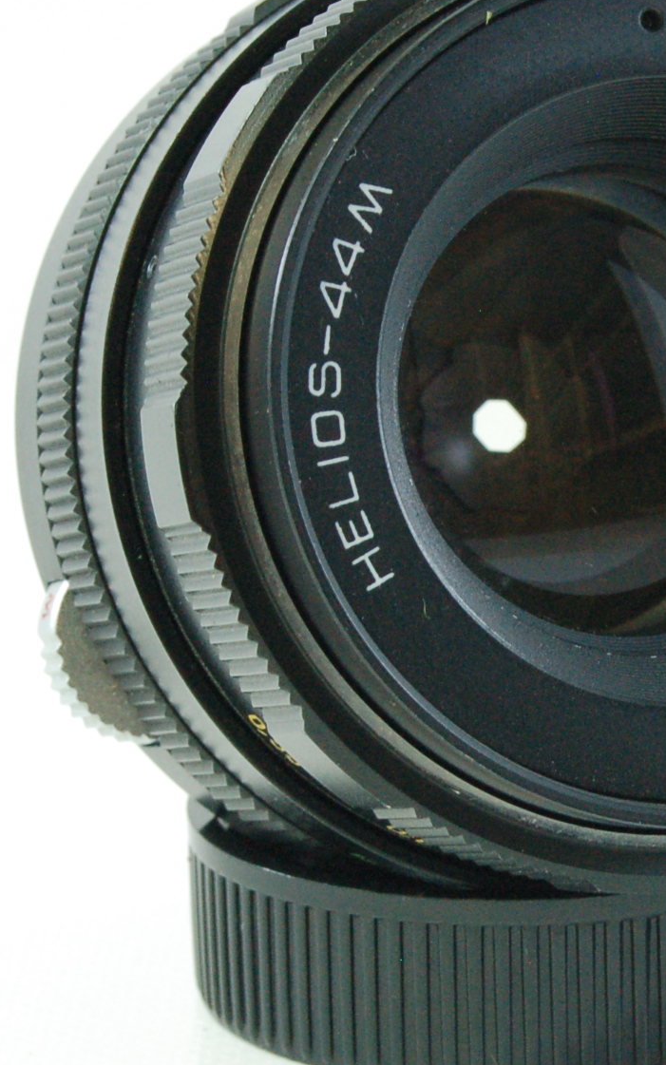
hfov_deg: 6.1
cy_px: 545
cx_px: 866
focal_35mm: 215
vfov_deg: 9.8
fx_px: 6241
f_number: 14
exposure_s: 1/6
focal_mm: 70
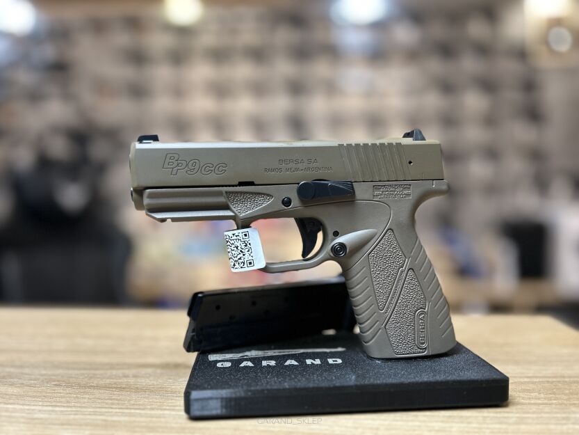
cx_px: 290
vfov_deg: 53.1
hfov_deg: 67.3
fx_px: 435
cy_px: 218
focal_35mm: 26
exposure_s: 1/50
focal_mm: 5.7
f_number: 1.5
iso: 80
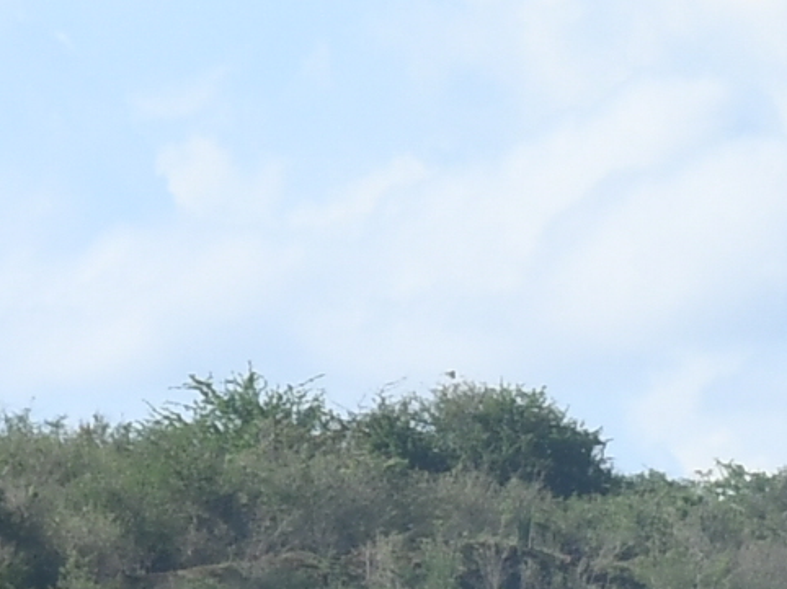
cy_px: 1483
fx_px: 26882
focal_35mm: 1183
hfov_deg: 1.7
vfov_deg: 1.3
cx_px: 2812
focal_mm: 95
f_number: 13
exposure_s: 1/320
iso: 200
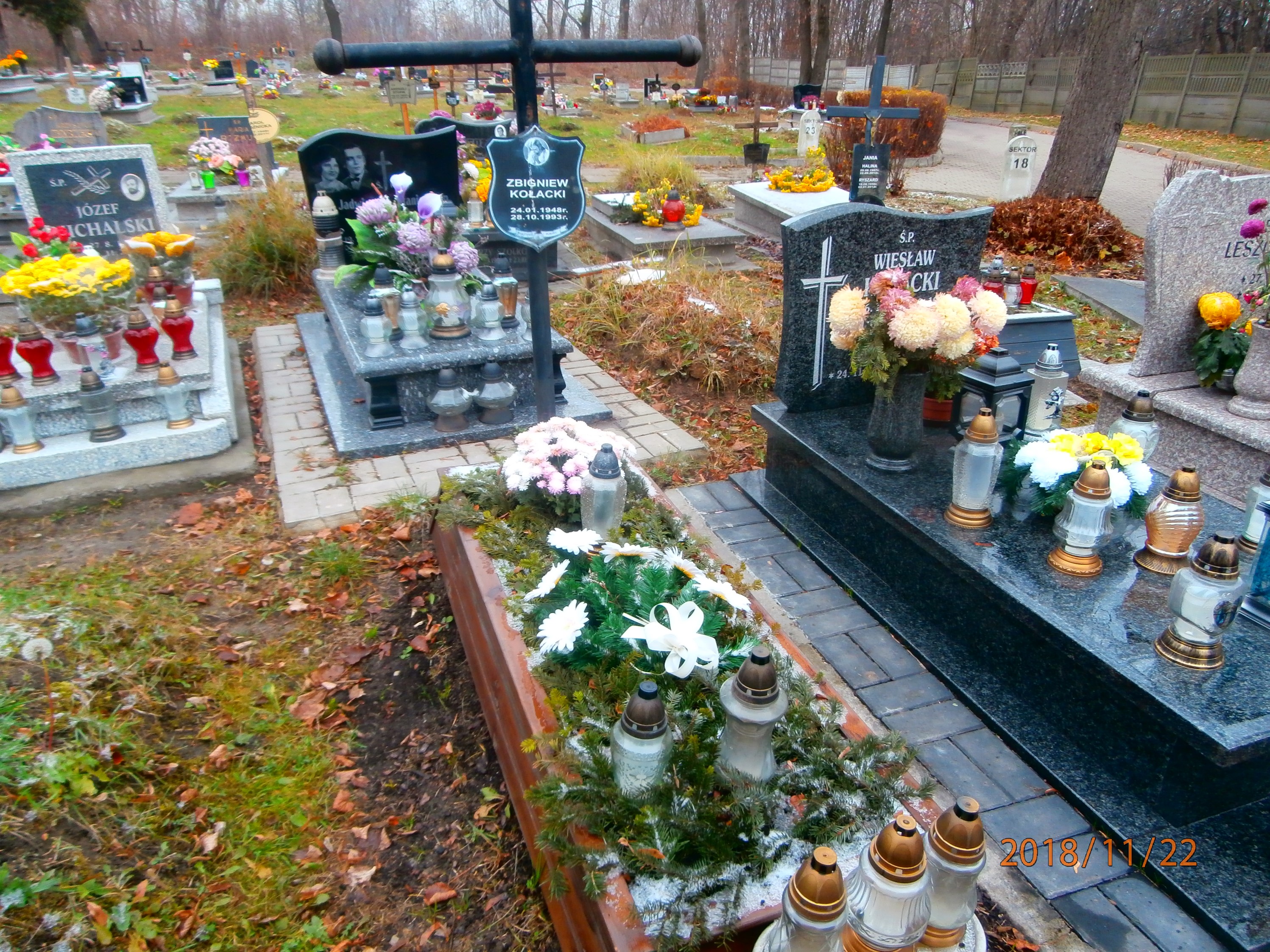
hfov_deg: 71.6
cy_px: 476
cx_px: 635
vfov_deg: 56.8
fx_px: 880
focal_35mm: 24
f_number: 3
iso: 100
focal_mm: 4.2
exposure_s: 1/60
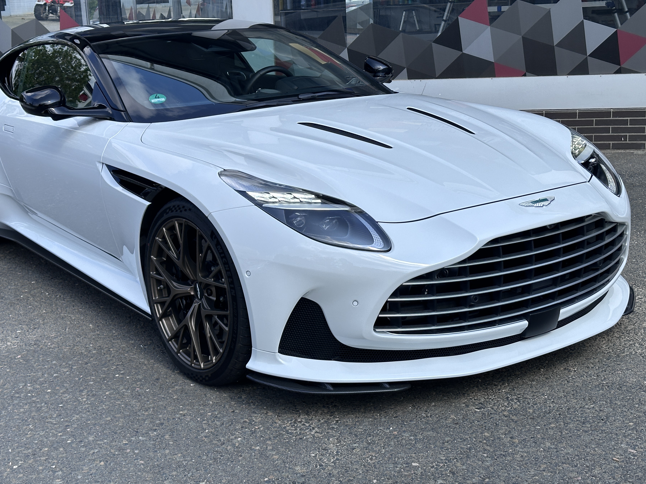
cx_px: 299
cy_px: 214
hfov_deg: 35.5
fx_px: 1008
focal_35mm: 54
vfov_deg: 27.0
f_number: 1.78
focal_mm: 6.86
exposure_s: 1/3472
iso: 64
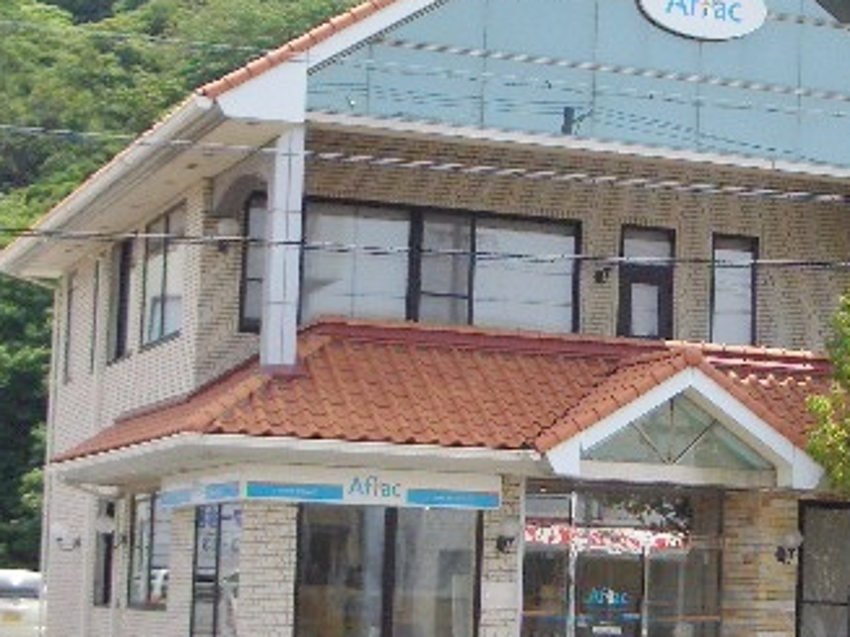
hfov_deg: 20.3
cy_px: 377
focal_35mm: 96
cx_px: 634
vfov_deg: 15.4
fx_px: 2356
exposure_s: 1/640
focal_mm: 8.2
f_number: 3.1
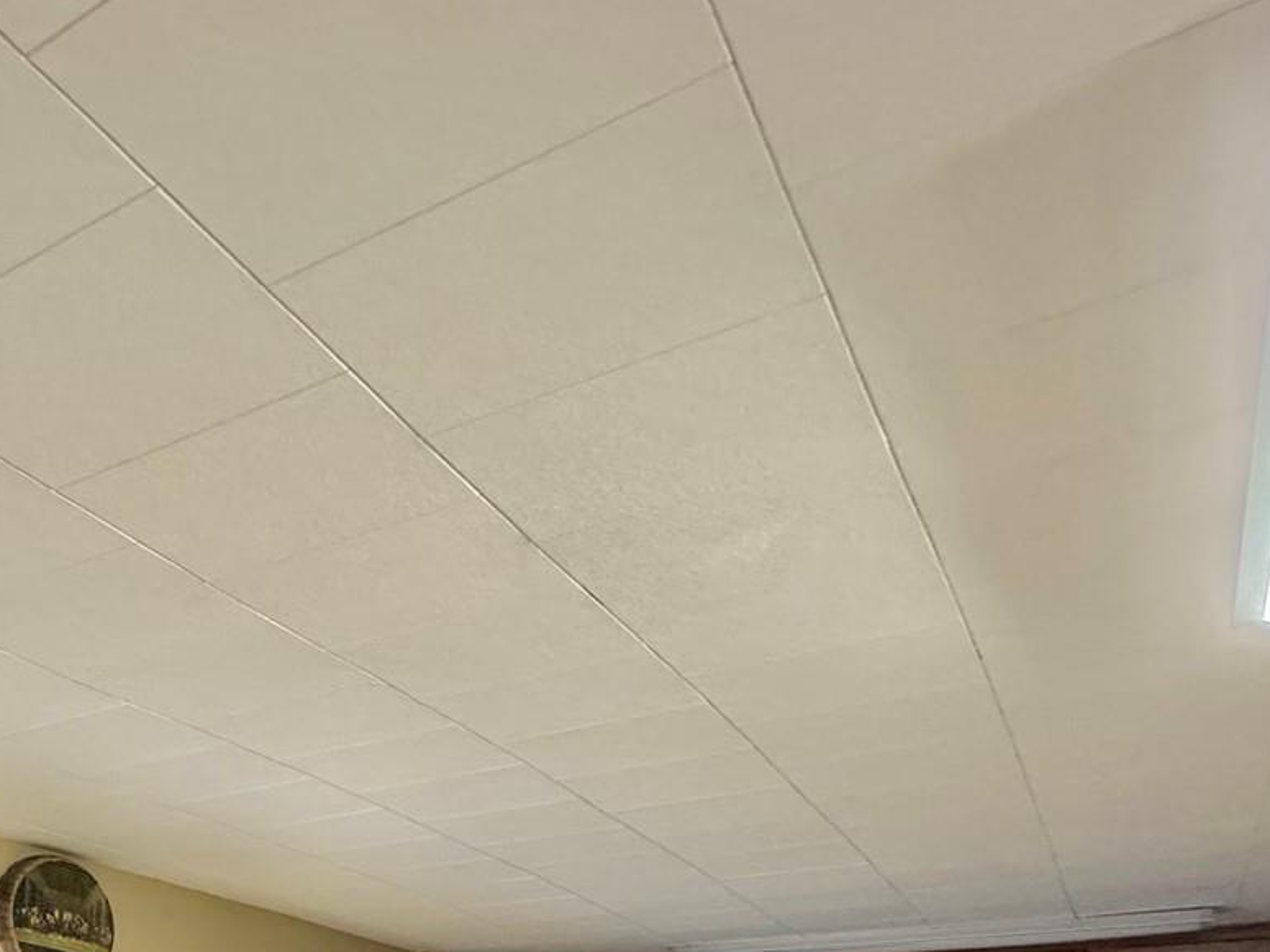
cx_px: -180
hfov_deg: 39.3
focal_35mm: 37
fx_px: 1357
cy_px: 1098
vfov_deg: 32.8
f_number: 2.2
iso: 320
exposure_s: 1/60
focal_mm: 2.22
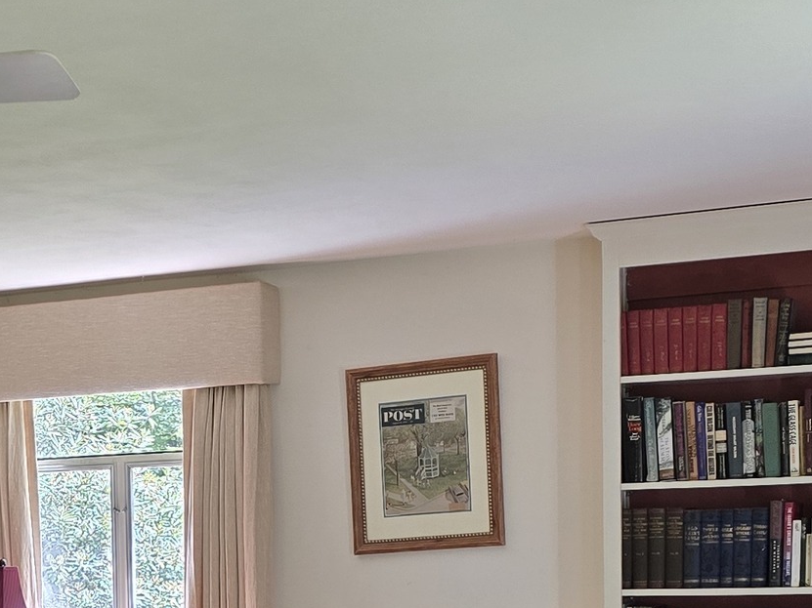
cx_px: 58
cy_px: 698
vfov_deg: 16.7
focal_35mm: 85
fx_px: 1994
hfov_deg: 22.4
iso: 100
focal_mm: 6.3
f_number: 1.7
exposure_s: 1/120
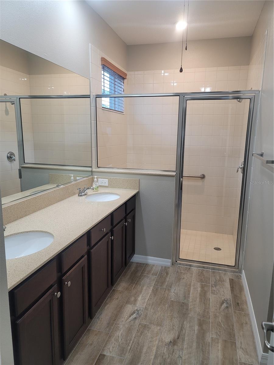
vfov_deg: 69.4
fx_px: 264
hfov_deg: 54.9
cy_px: 182
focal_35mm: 25
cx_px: 137
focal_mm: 7
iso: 200
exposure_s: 1/120
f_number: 1.8
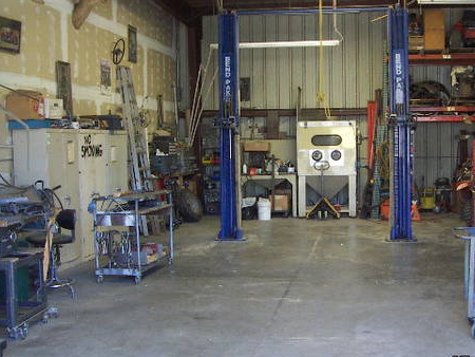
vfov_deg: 30.3
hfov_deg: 39.4
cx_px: 294
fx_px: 659
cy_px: 177
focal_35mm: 48
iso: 125
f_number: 2.8
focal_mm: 4.7
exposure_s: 1/50
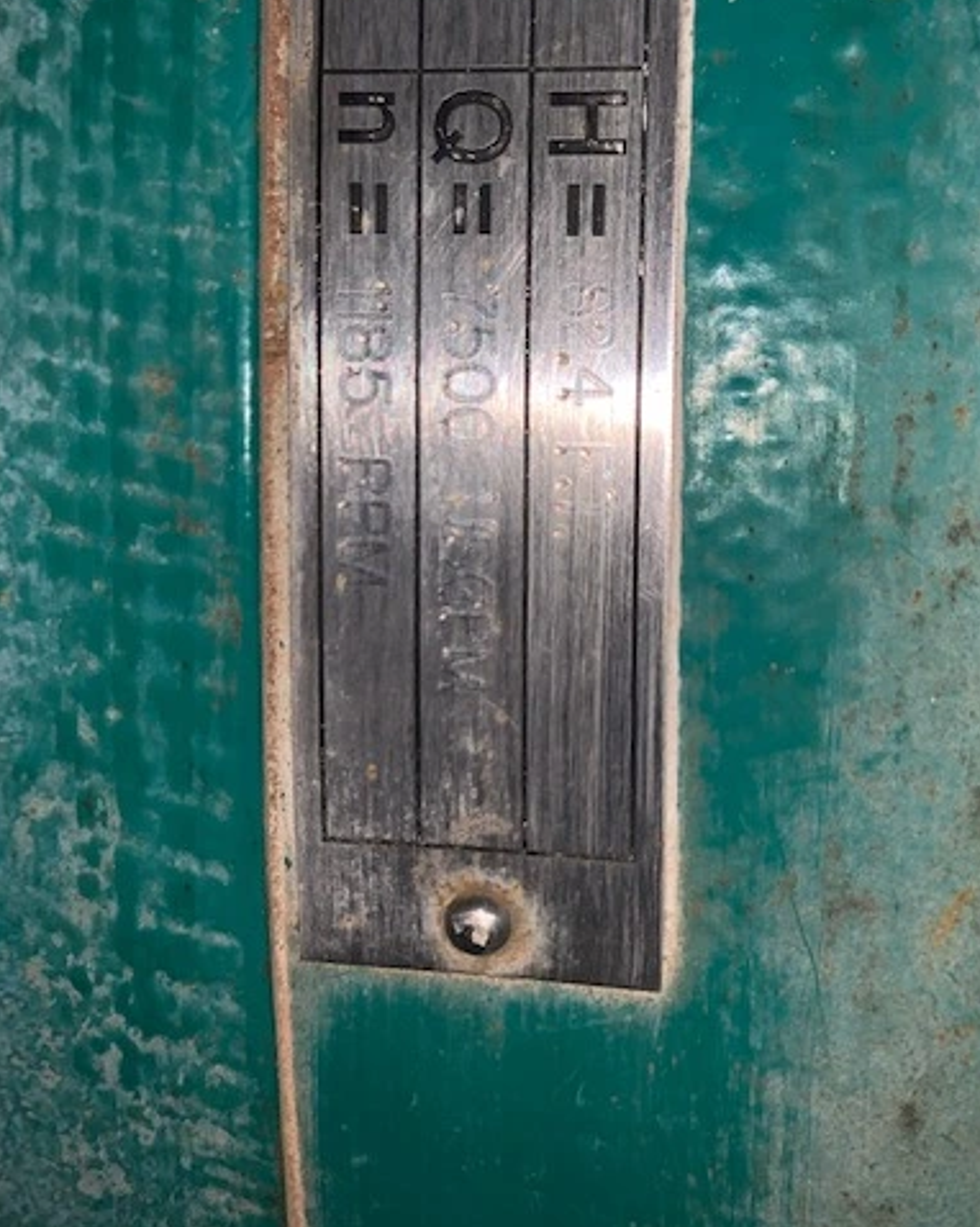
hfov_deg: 43.2
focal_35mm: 34
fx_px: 1233
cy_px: 454
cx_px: 564
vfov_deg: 52.3
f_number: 1.8
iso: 25
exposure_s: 1/74
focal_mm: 4.25
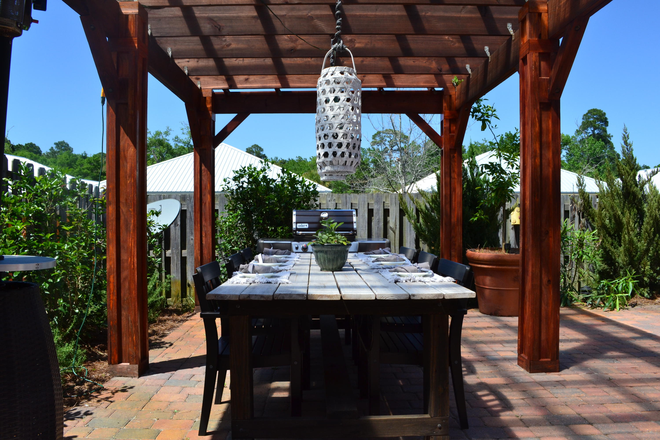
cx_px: 330
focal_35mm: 27
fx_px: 495
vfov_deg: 47.9
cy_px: 220
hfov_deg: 67.4
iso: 400
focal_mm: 18
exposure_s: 1/400
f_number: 11
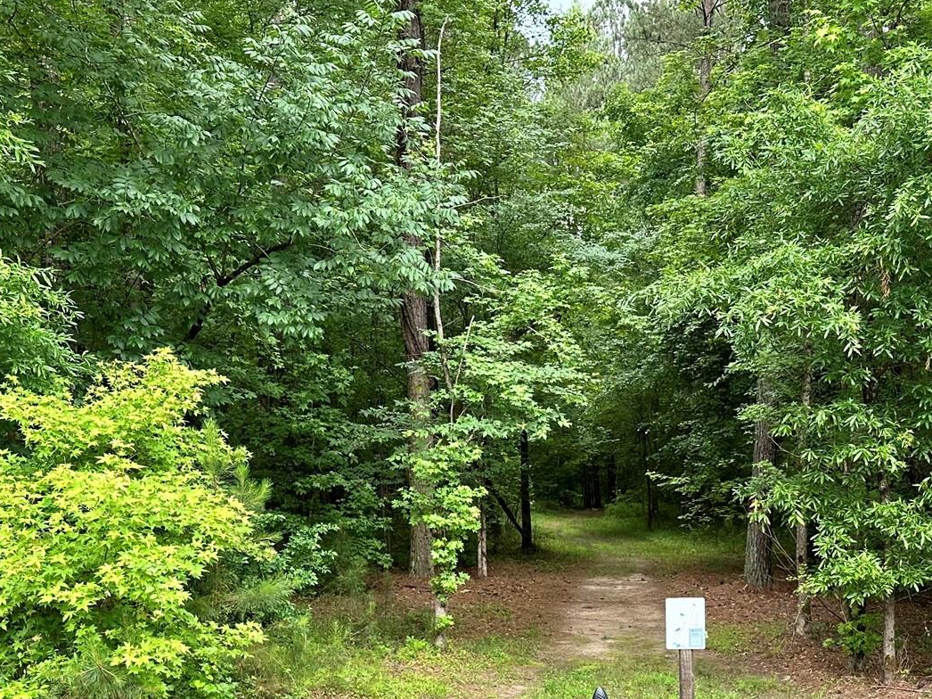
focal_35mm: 47
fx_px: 1265
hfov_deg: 40.2
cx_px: 573
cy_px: 665
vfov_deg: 29.3
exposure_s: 1/344
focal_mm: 6.86
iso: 80
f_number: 1.78
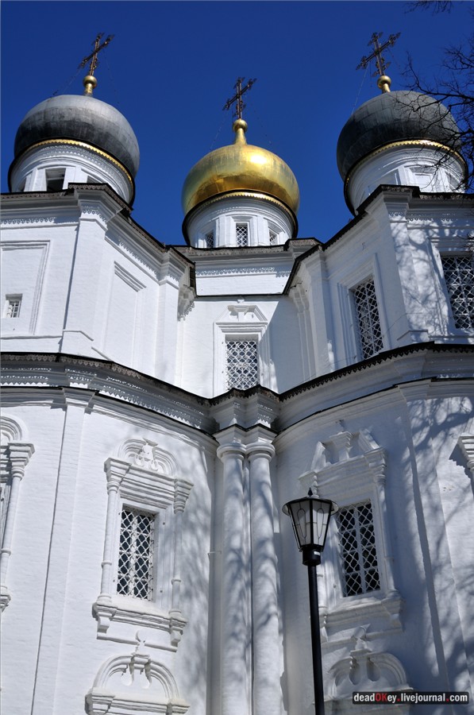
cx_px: 237
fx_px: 713
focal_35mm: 36
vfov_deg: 53.2
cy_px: 358
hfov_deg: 36.8
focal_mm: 24
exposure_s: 1/2000
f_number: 5
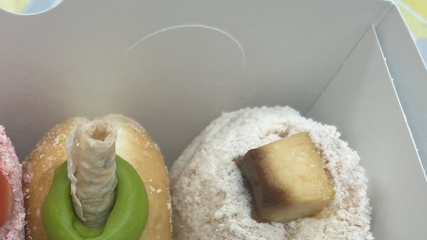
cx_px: 15
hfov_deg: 33.9
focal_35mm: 57
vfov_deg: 20.2
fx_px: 645
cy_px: 254
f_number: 1.5
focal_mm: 5.7
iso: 40
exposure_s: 1/120
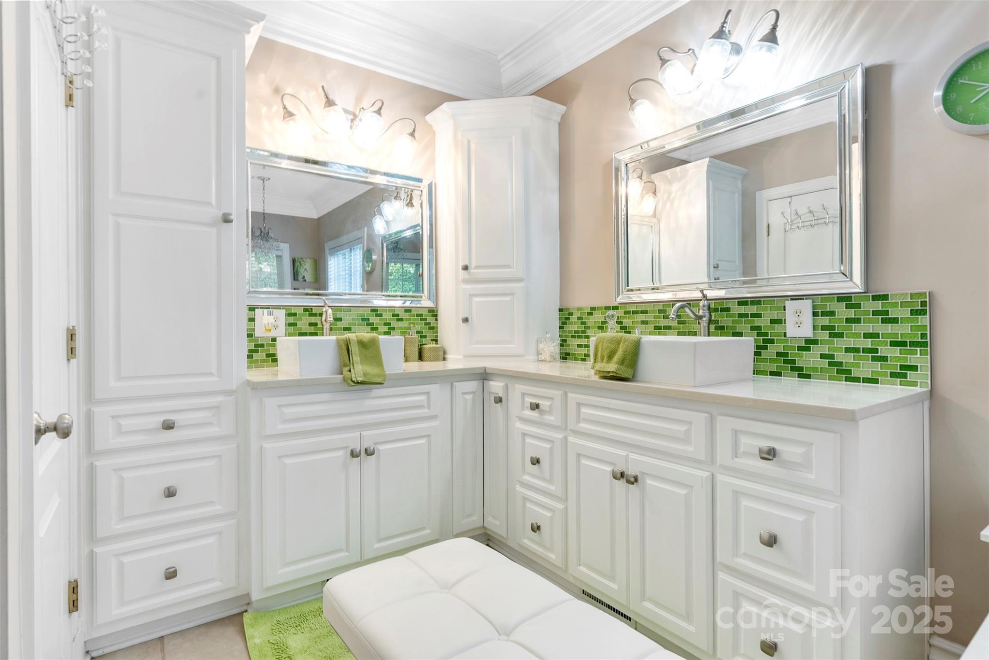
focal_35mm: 17
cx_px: 494
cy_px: 330
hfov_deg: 93.3
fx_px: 467
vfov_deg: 70.5
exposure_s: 1/2
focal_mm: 17
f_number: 9
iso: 200
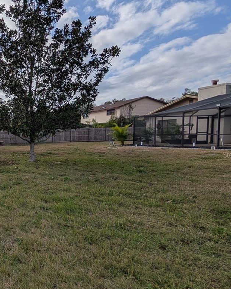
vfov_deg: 70.2
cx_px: -38
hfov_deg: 42.2
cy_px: 155
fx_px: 205
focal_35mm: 24
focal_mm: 2.02
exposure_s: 1/5848
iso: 42
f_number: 1.7
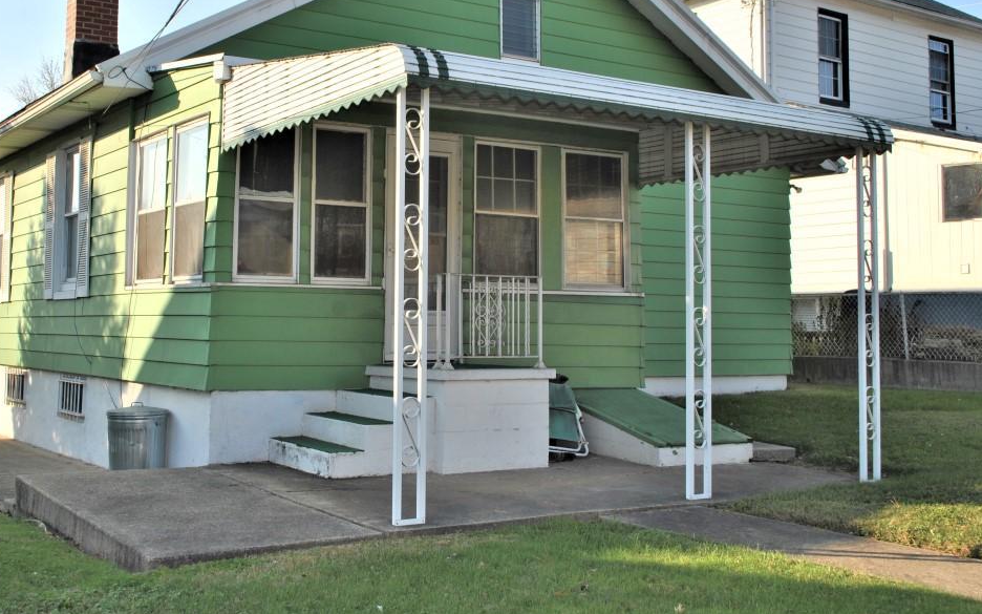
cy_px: 239
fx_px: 1204
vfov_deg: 28.5
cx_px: 385
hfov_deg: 44.1
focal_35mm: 45
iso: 100
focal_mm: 24
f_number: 8
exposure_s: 1/200
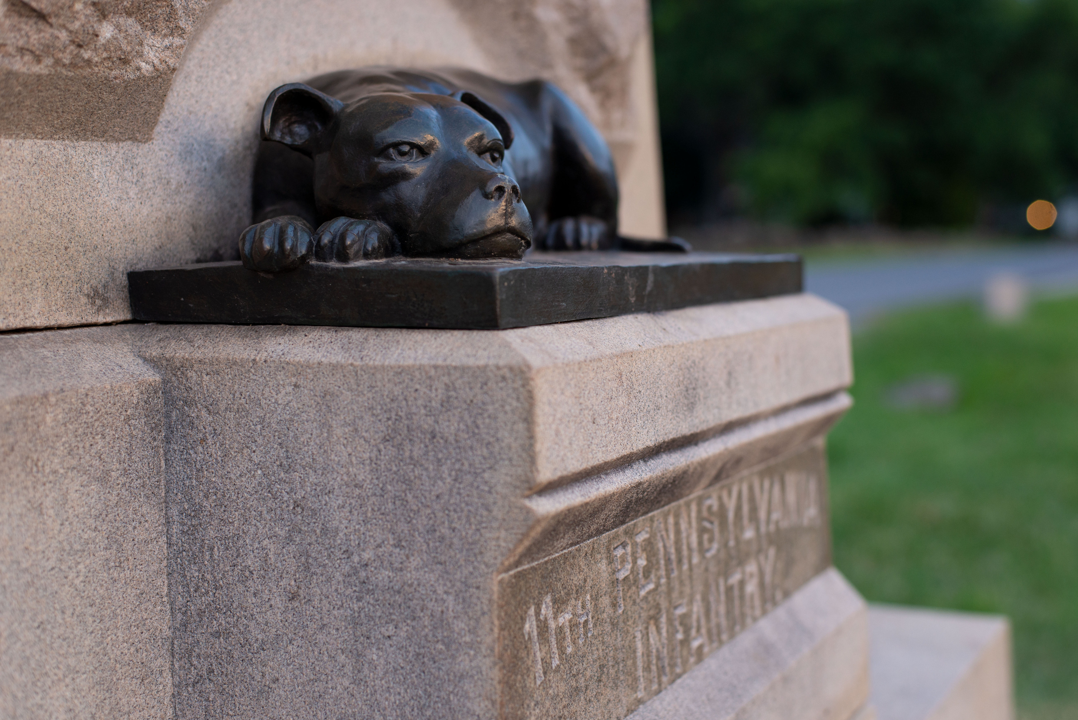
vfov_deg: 27.0
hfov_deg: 39.6
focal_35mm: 50
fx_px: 1498
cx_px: 539
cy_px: 360
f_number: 3.2
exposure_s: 1/125
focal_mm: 50
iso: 400
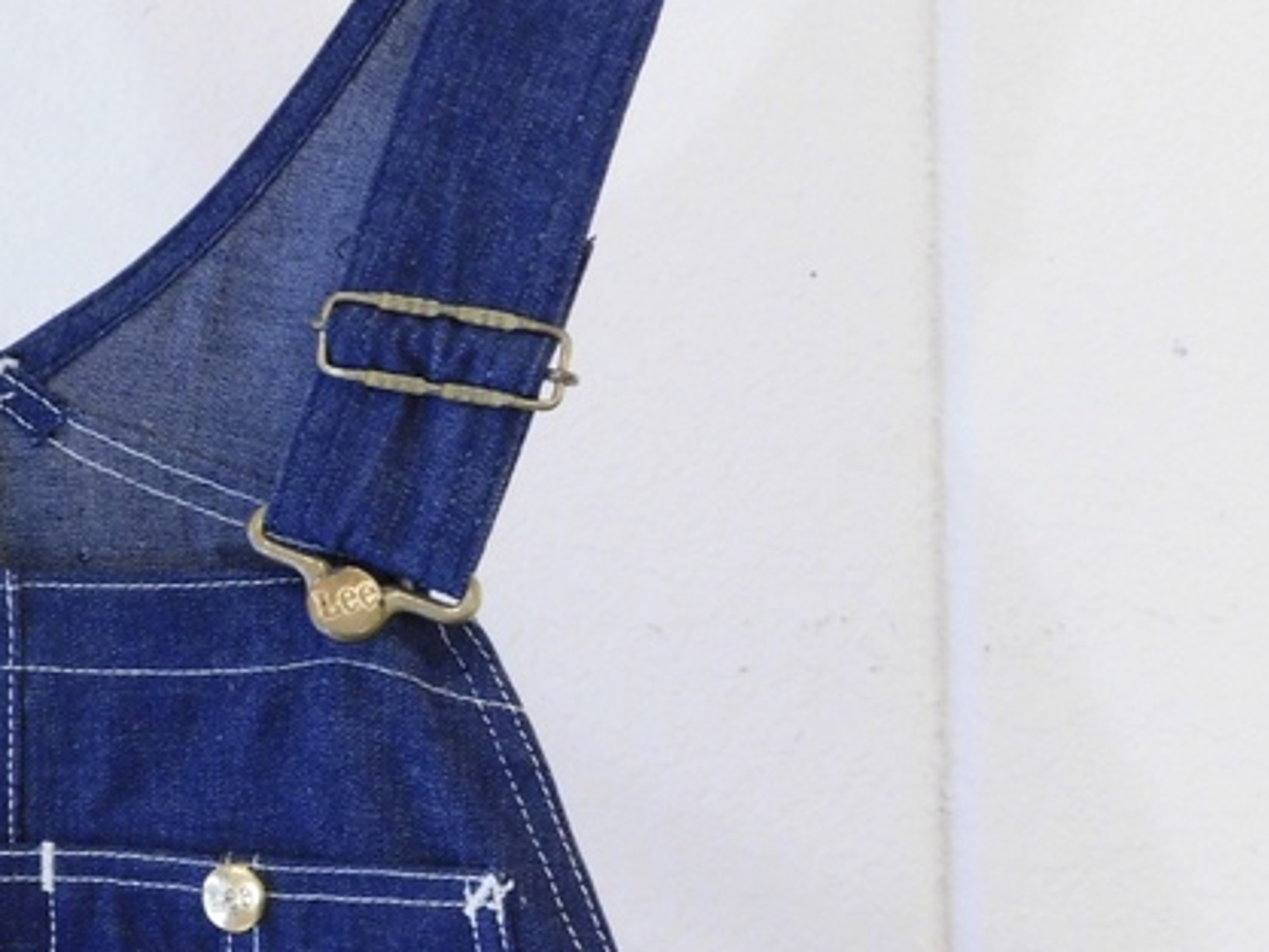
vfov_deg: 21.3
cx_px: 234
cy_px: 490
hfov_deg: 27.5
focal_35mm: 69
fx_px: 2530
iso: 400
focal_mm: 6.3
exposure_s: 1/13
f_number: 3.5
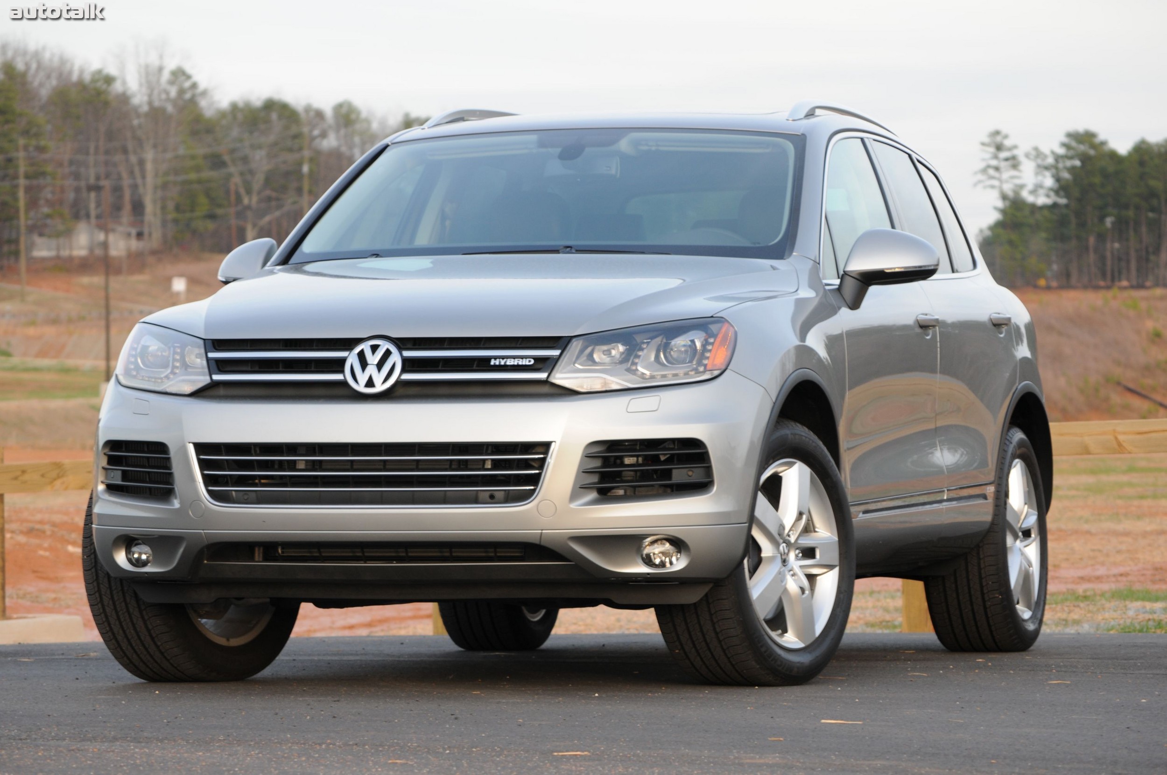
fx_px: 5100
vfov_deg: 8.7
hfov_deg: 13.1
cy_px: 388
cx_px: 584
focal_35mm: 158
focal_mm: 105
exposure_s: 1/60
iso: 250
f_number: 8
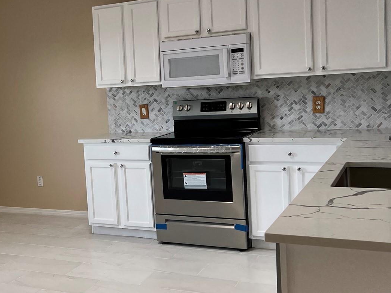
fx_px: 576
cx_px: 80
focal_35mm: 51
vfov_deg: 28.5
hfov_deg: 36.3
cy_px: 128
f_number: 1.5
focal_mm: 5.7
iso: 64
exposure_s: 1/120
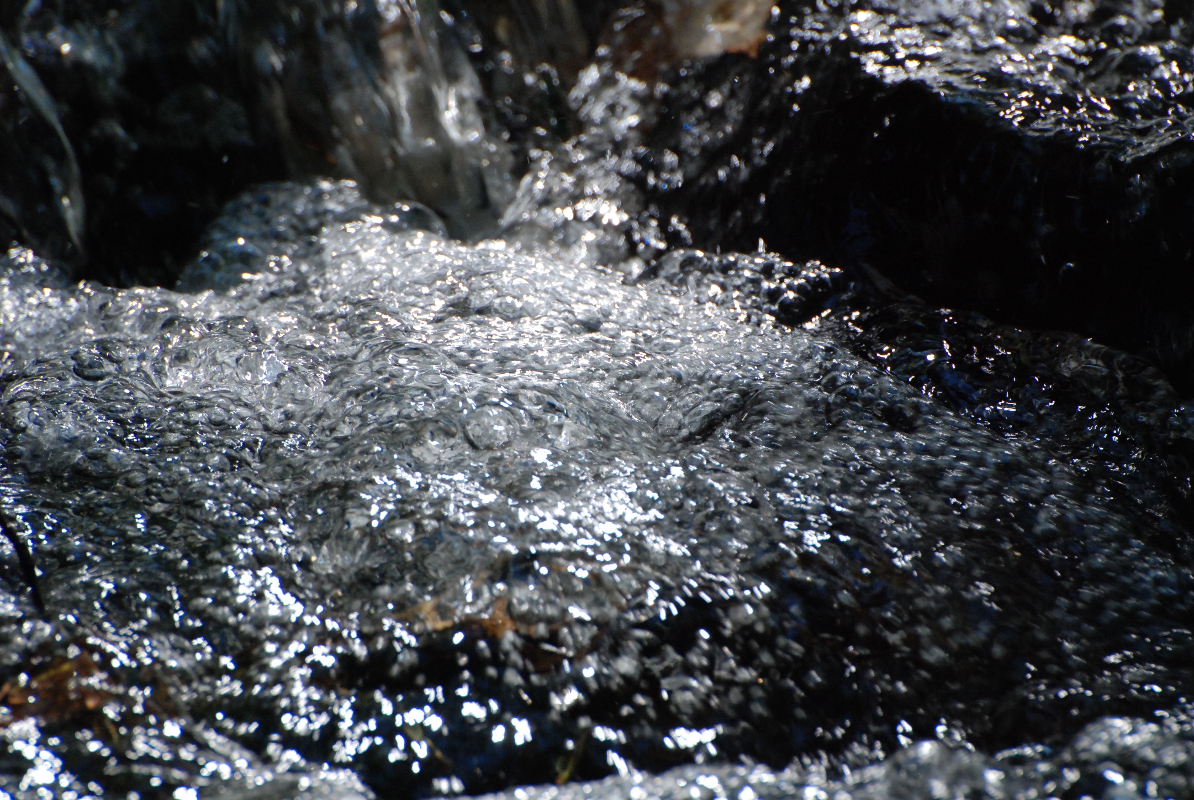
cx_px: 597
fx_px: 14943
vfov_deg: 3.1
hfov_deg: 4.6
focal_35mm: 450
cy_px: 400
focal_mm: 300
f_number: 9
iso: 800
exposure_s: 1/320
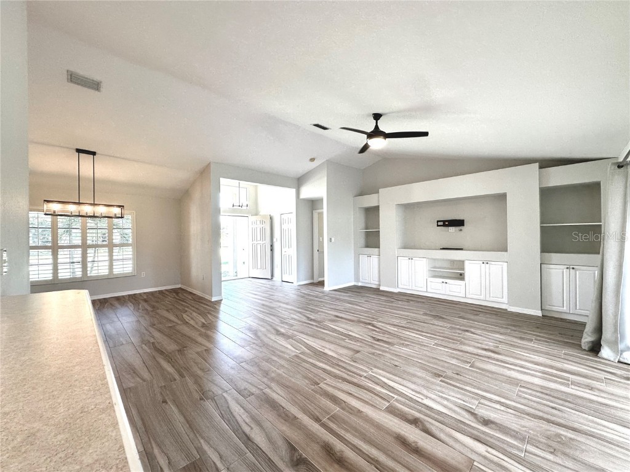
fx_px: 255
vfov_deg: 85.7
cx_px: 315
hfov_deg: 102.1
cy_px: 236
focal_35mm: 14
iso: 125
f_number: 2.2
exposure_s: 1/120
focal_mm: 2.22
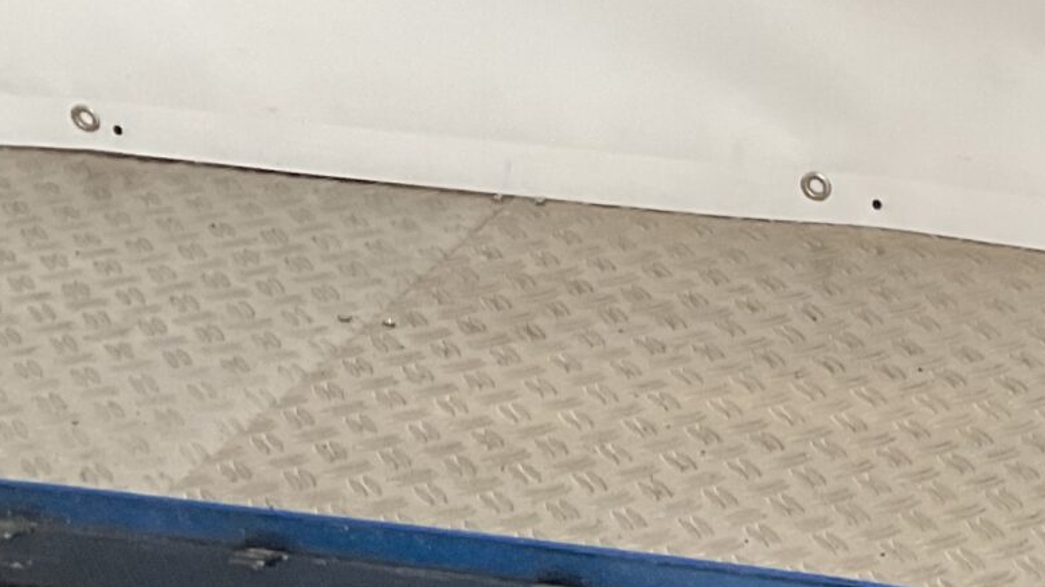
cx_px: 1362
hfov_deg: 19.0
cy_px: 883
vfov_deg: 11.2
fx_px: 2881
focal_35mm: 104
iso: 64
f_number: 1.8
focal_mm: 3
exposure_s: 1/60
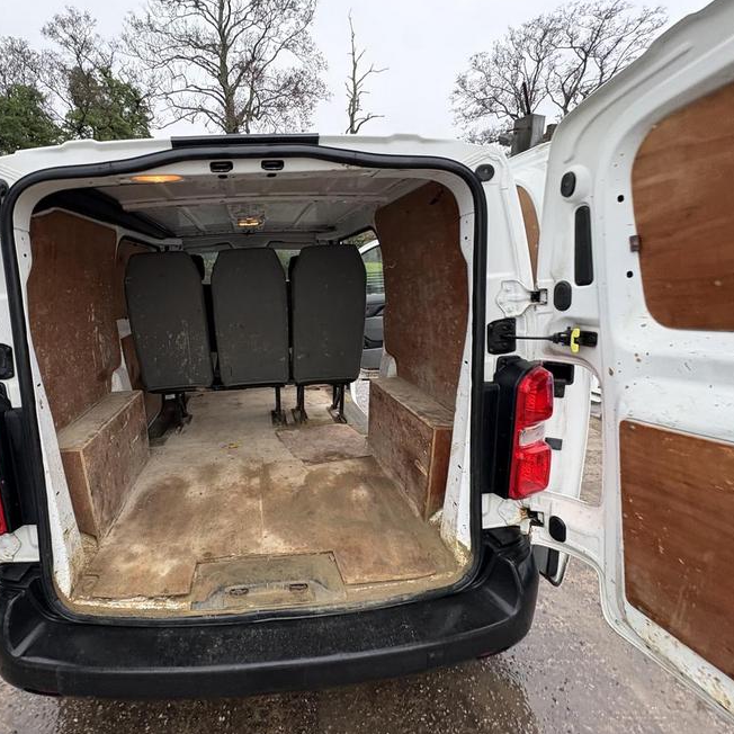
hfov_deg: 82.3
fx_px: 408
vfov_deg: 84.0
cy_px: 367
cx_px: 274
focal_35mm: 17
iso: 250
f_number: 2.2
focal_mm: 2.22
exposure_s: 1/60
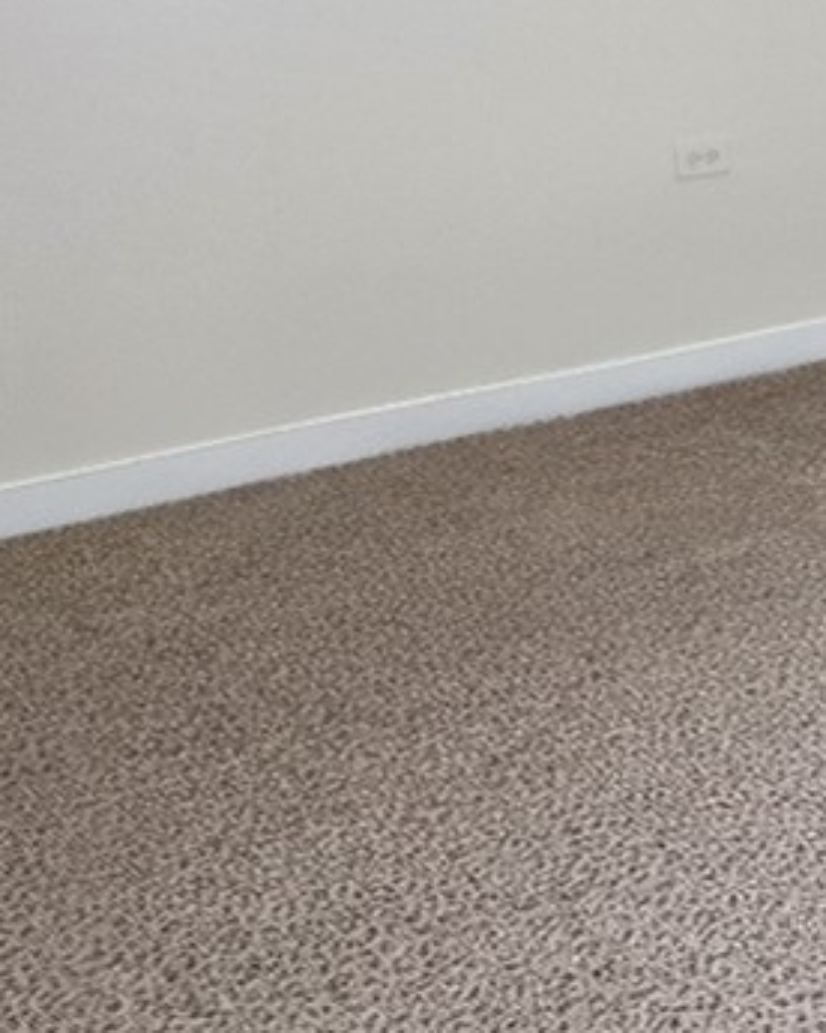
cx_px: 1027
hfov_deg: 25.3
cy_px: -81
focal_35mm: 53
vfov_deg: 31.6
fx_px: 1620
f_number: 1.9
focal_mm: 2.2
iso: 64
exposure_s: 1/120
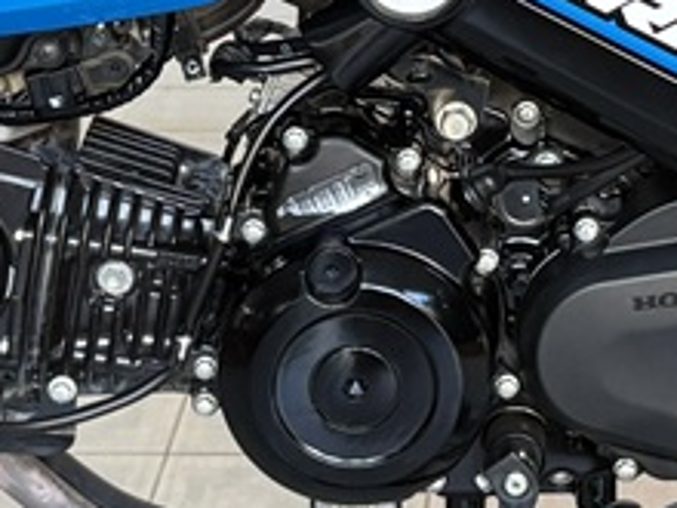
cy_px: -99
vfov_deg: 9.7
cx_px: 526
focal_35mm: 151
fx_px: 2953
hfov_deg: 13.0
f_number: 1.6
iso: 125
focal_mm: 5.96
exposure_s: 1/66
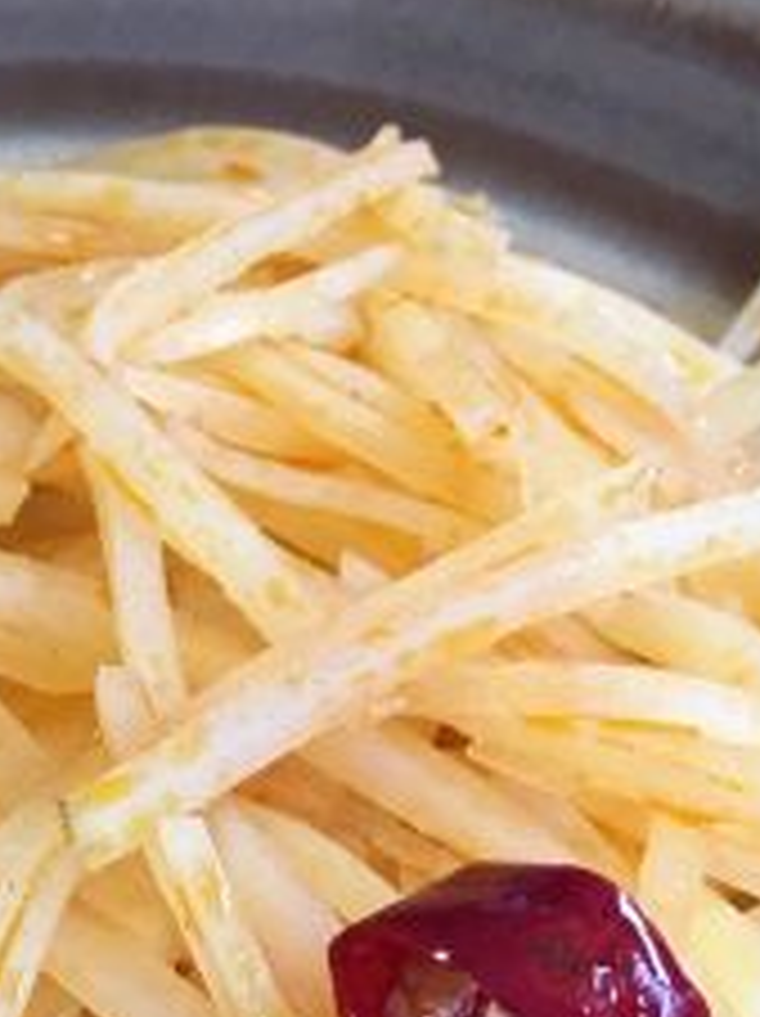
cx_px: -164
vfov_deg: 20.5
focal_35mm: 90
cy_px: 1179
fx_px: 2640
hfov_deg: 15.7
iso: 50
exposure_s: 1/33
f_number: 2.2
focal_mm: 4.15
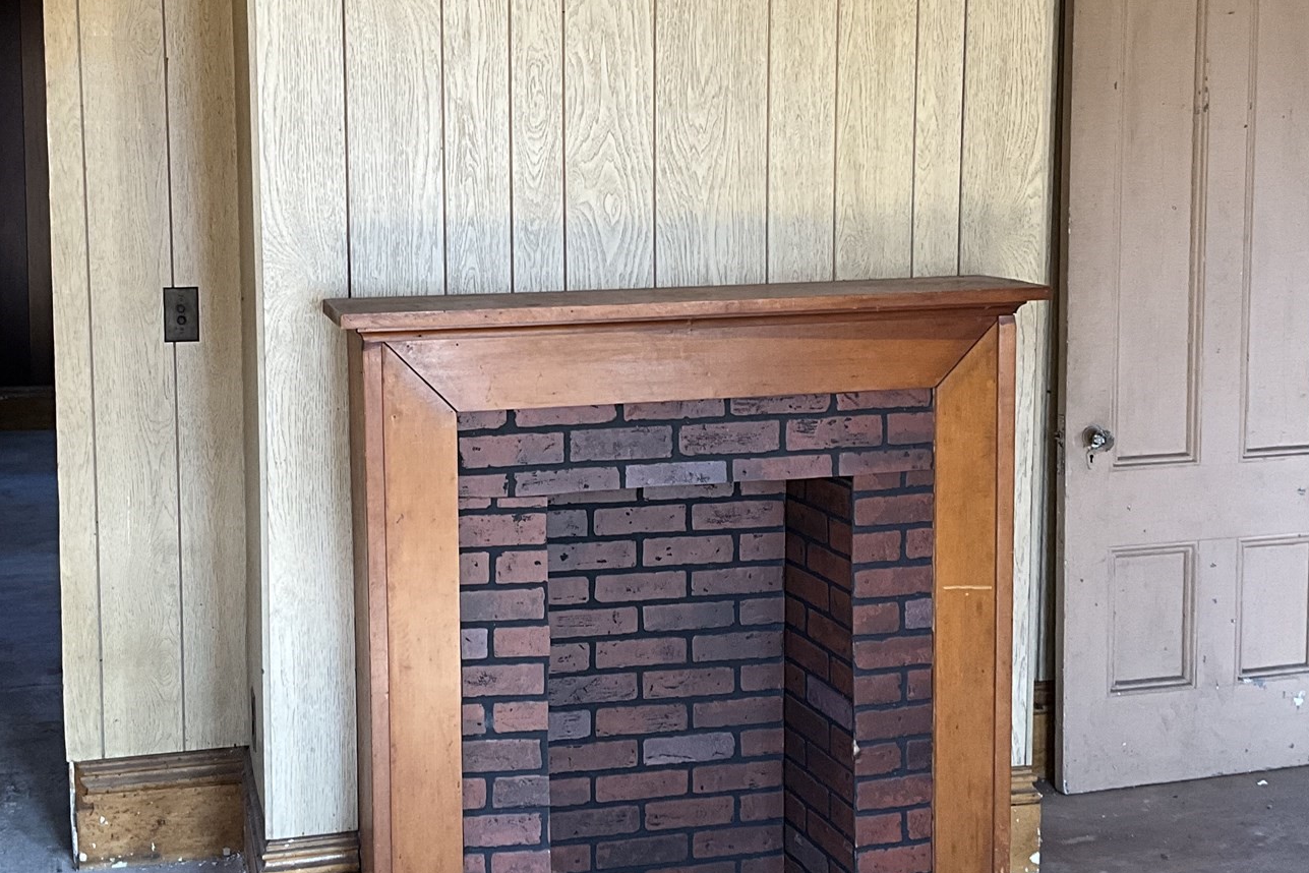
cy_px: 341
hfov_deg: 41.0
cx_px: 551
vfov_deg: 28.0
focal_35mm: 48
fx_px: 1745
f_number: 1.8
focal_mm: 3
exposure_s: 1/64
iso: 64
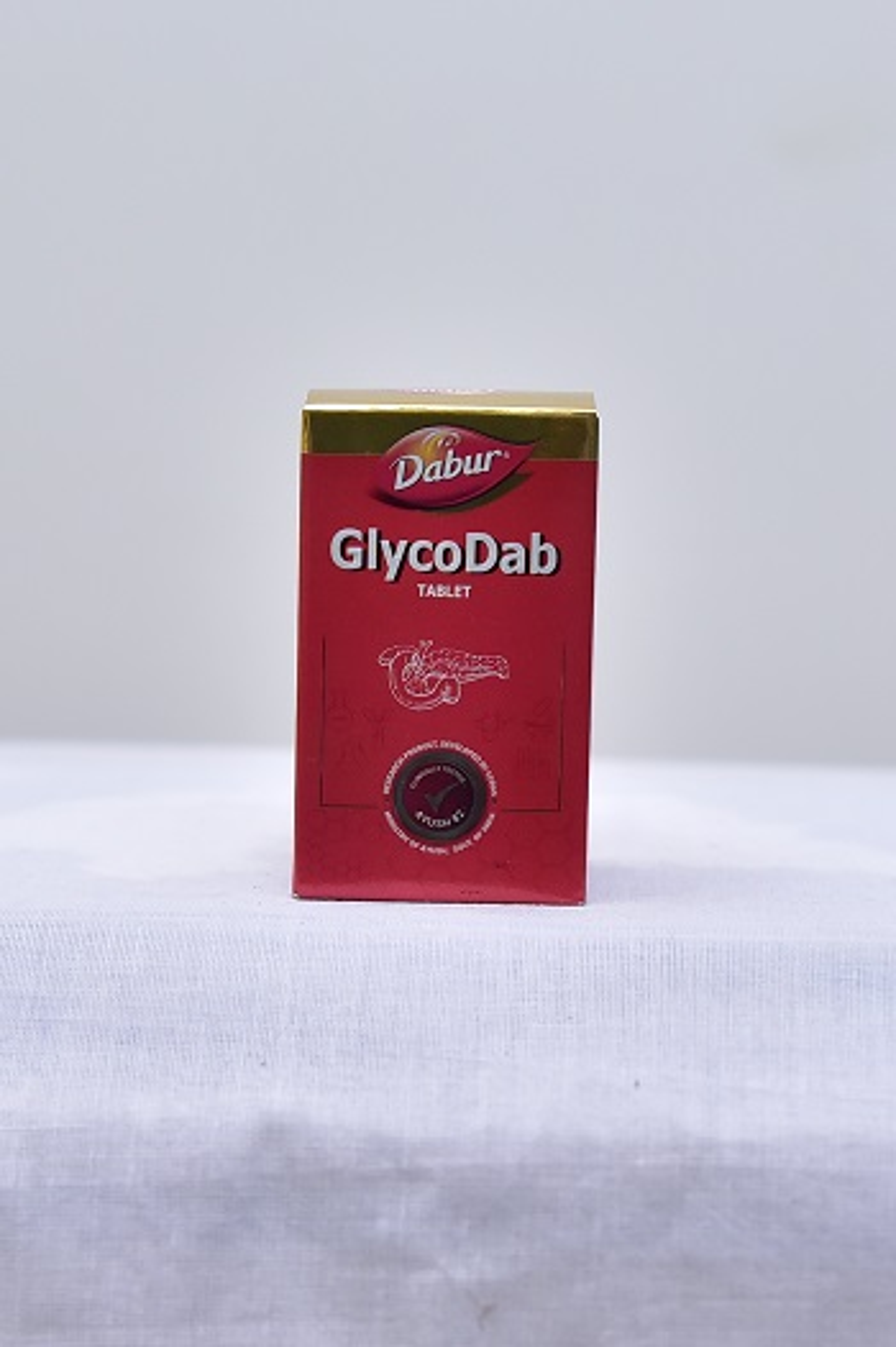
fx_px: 1719
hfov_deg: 29.2
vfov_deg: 42.8
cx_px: 448
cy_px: 674
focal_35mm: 46
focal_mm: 46
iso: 1250
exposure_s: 1/125
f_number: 4
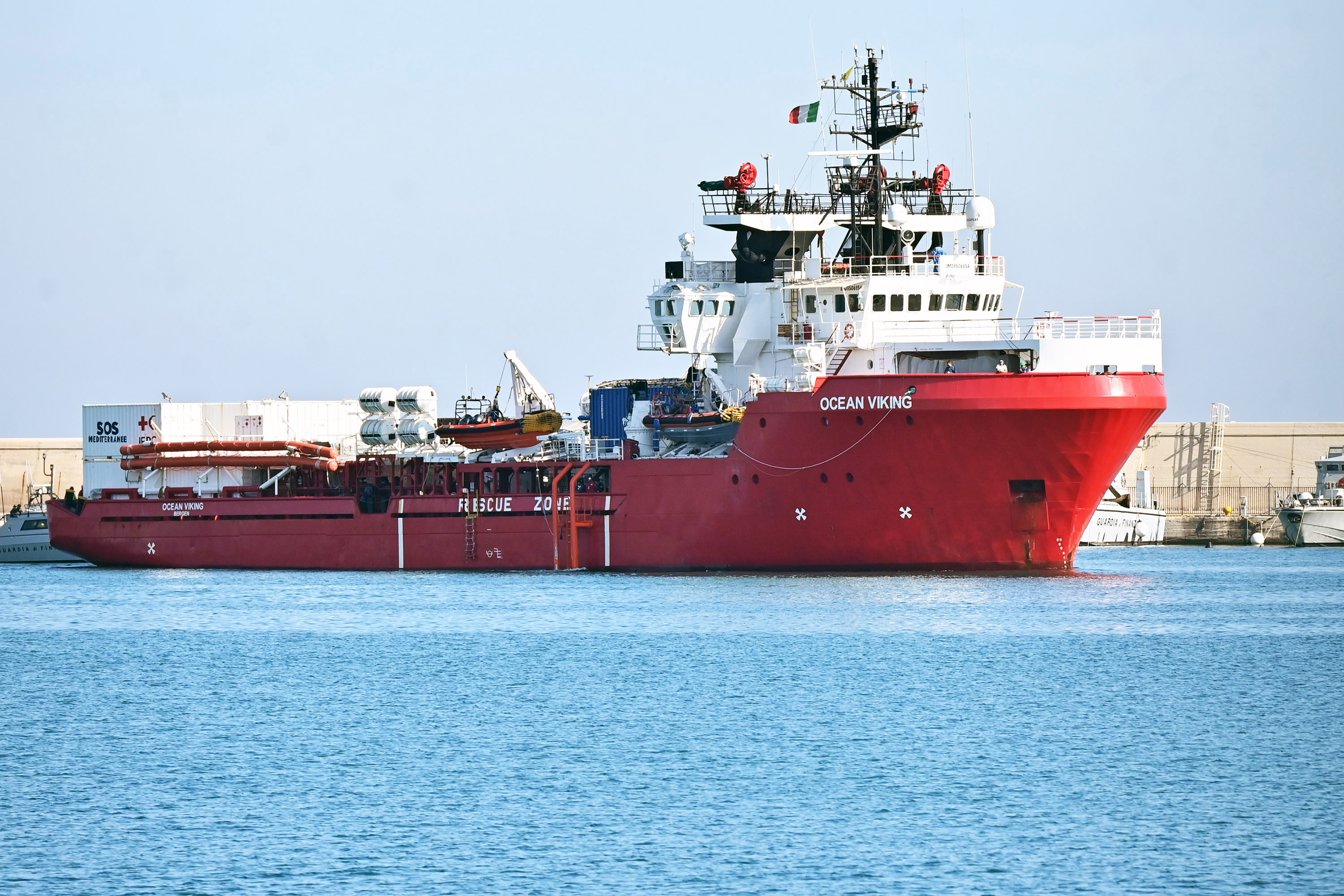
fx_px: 11199
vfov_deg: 4.6
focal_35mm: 300
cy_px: 448
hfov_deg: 6.9
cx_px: 672
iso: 400
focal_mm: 200
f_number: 8
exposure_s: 1/1000
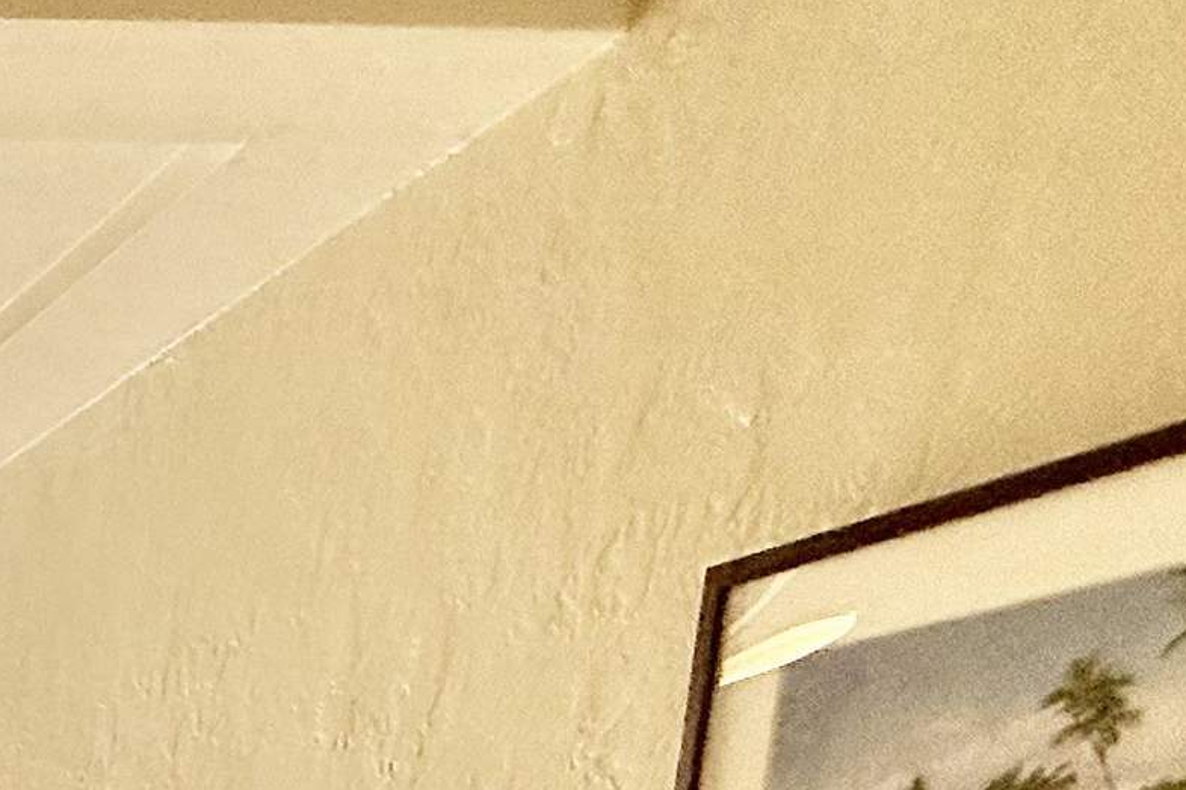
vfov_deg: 18.7
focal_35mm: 57
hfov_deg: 24.1
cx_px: -751
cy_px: 1396
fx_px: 1877
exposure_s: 1/222
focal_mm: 2.22
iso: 64
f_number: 2.2
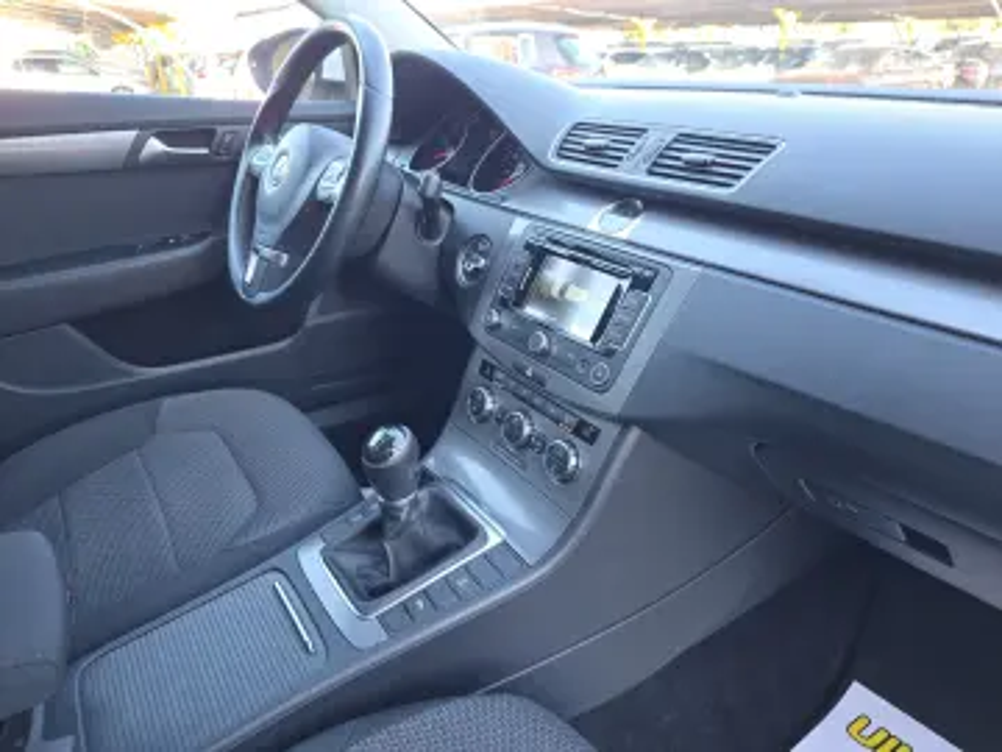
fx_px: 666
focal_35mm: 23
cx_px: 501
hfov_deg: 73.9
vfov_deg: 58.9
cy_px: 376
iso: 40
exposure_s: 1/50
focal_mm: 6.25
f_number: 1.7
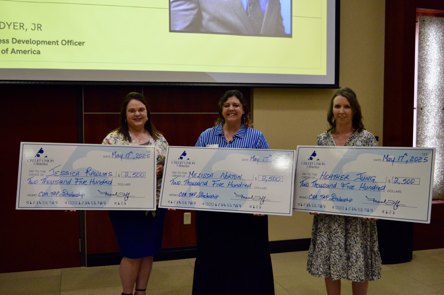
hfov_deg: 51.3
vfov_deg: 35.4
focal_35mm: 38
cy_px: 148
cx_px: 222
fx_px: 462
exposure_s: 1/320
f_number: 4
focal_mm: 25
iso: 3200
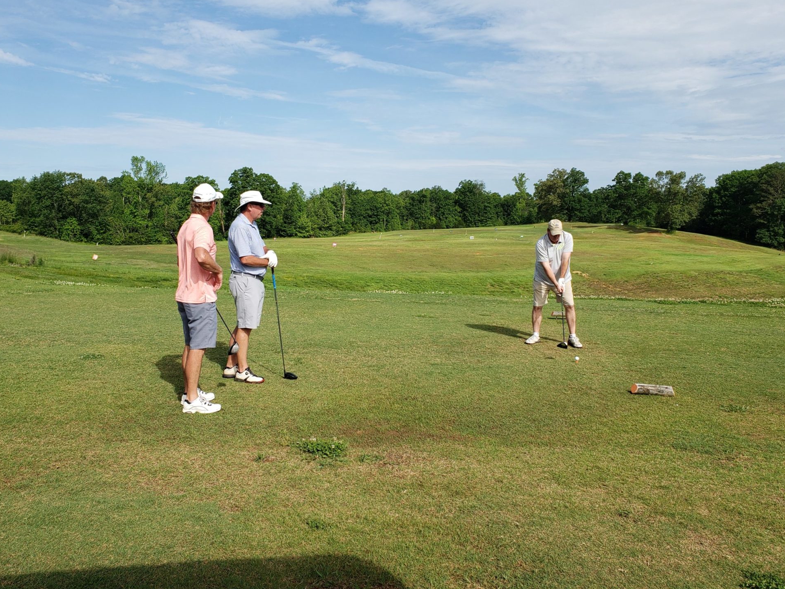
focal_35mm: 29
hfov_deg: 61.6
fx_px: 658
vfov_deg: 48.1
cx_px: 367
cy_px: 261
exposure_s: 1/1381
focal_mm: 4.3
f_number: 2.4
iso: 50
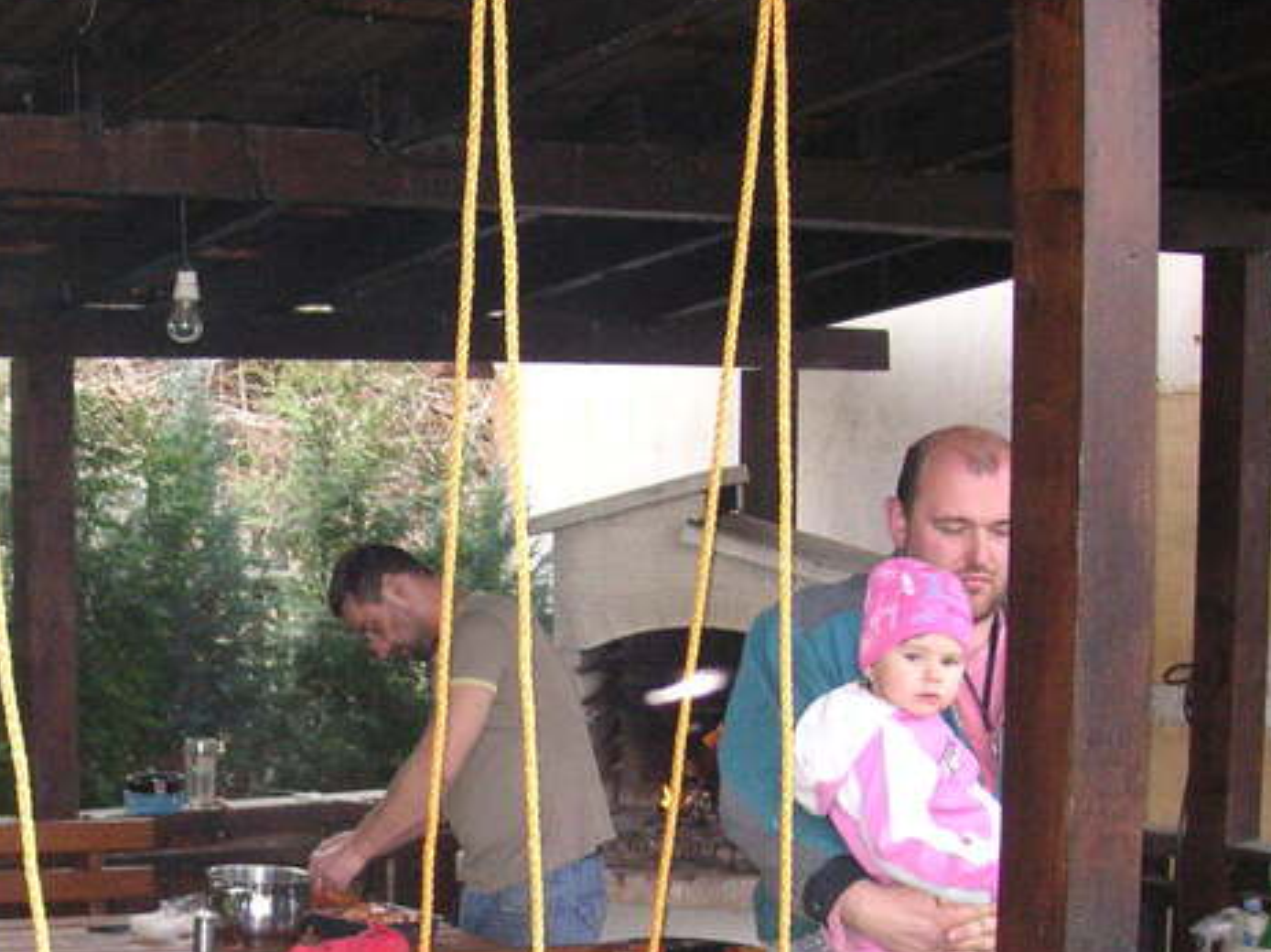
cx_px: 189
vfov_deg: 22.6
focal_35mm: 64
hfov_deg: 29.3
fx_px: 2349
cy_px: 782
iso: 160
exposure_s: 1/180
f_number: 2.8
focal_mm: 6.1
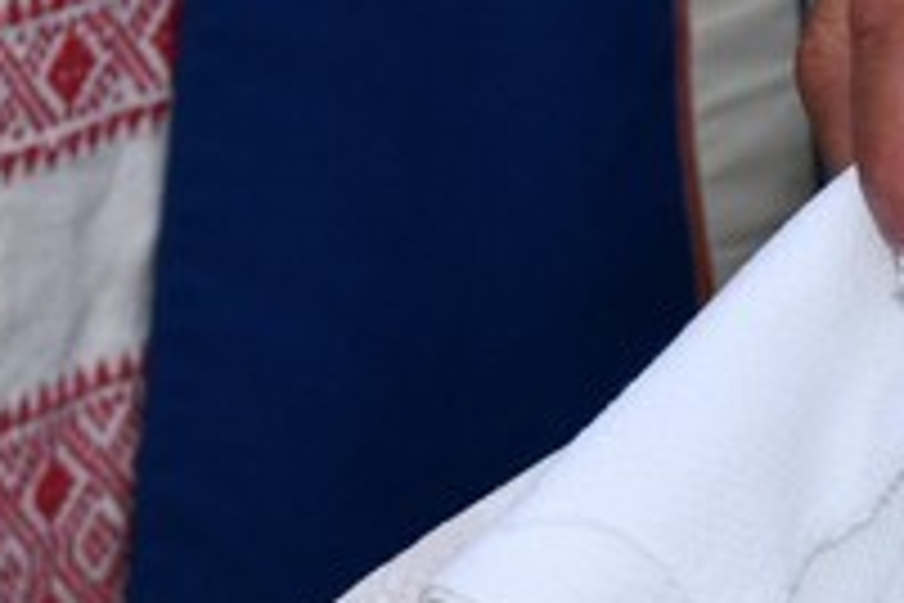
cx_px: -607
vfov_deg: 4.4
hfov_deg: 6.6
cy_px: 1514
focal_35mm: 306
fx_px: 7683
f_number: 6.3
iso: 100
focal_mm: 40
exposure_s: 1/250
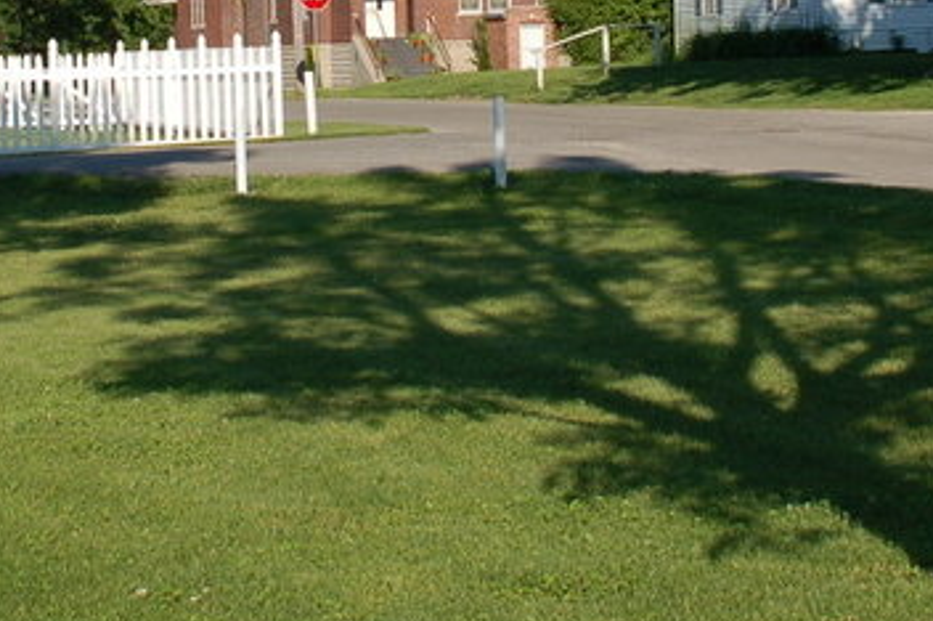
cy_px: -98
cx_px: 406
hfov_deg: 16.7
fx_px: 3185
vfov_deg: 10.9
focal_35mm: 123
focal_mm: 32
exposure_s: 1/400
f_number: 10
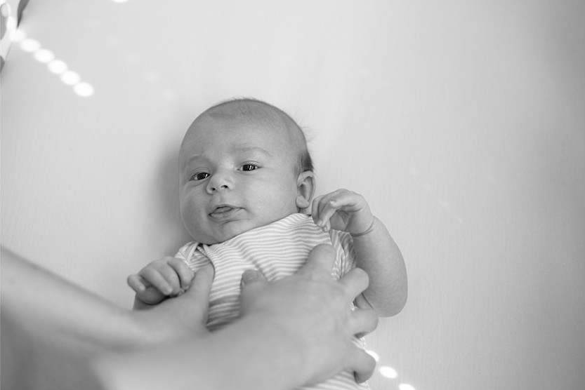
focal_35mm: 54
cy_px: 199
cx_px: 315
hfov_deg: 36.8
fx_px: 878
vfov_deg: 25.1
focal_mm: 50
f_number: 2.2
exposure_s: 1/500
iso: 560
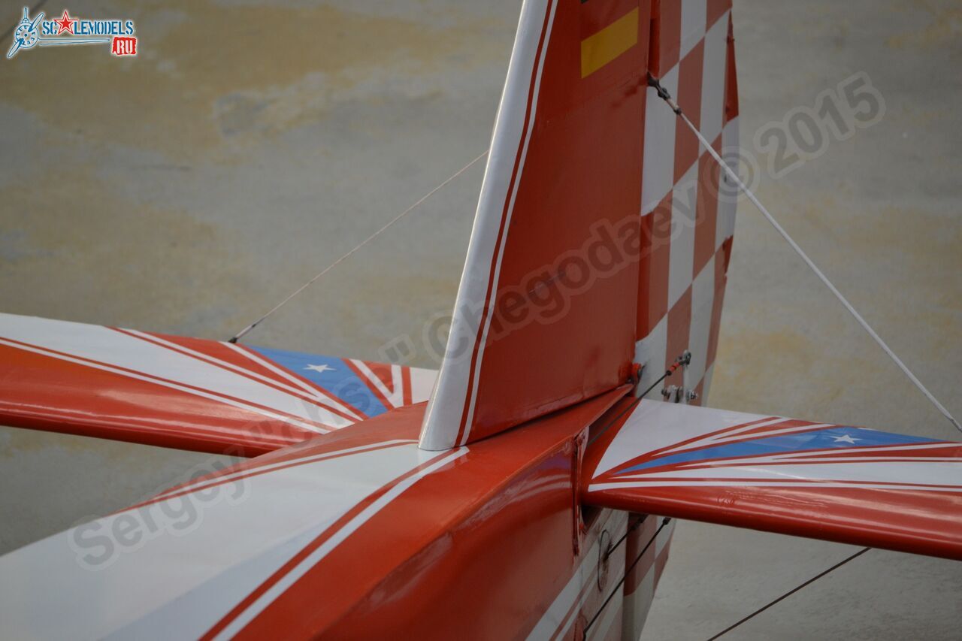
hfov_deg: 7.0
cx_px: 481
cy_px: 320
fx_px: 7815
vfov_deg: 4.7
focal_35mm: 292
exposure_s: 1/100
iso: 400
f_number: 5
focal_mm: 195
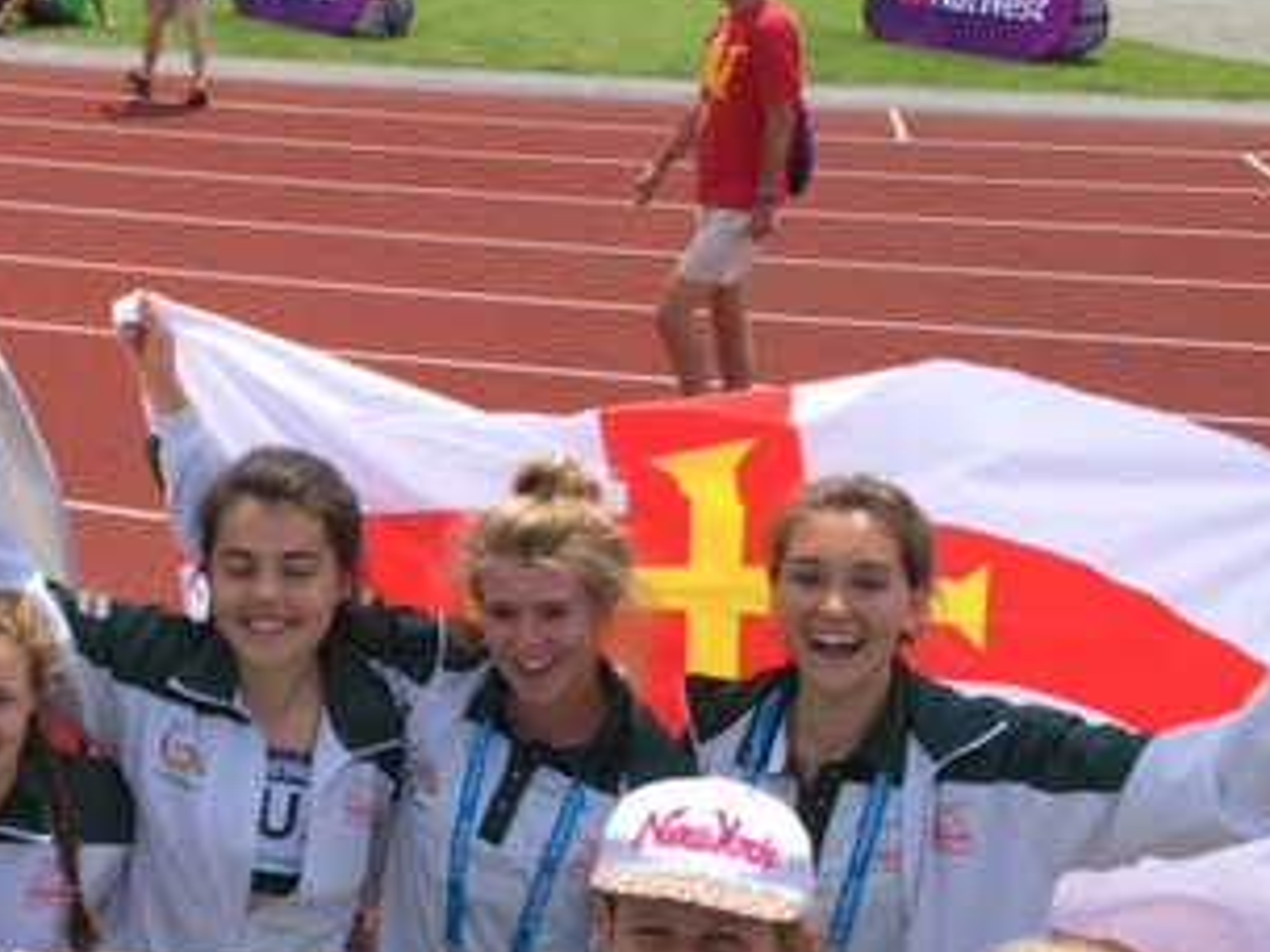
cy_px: 706
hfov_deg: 30.1
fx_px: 2238
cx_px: 84
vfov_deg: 23.8
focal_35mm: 61
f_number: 2.2
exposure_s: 1/1412
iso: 32
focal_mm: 4.15
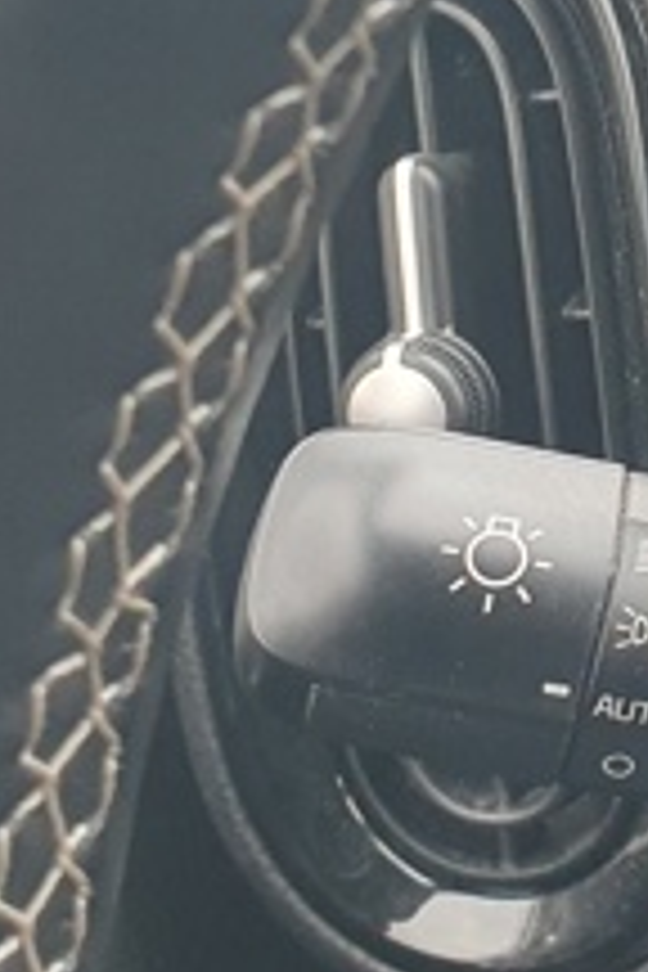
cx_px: 968
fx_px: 2700
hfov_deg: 13.0
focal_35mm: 100
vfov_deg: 20.3
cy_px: 248
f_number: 2.4
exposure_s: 1/100
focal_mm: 4.32
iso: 200
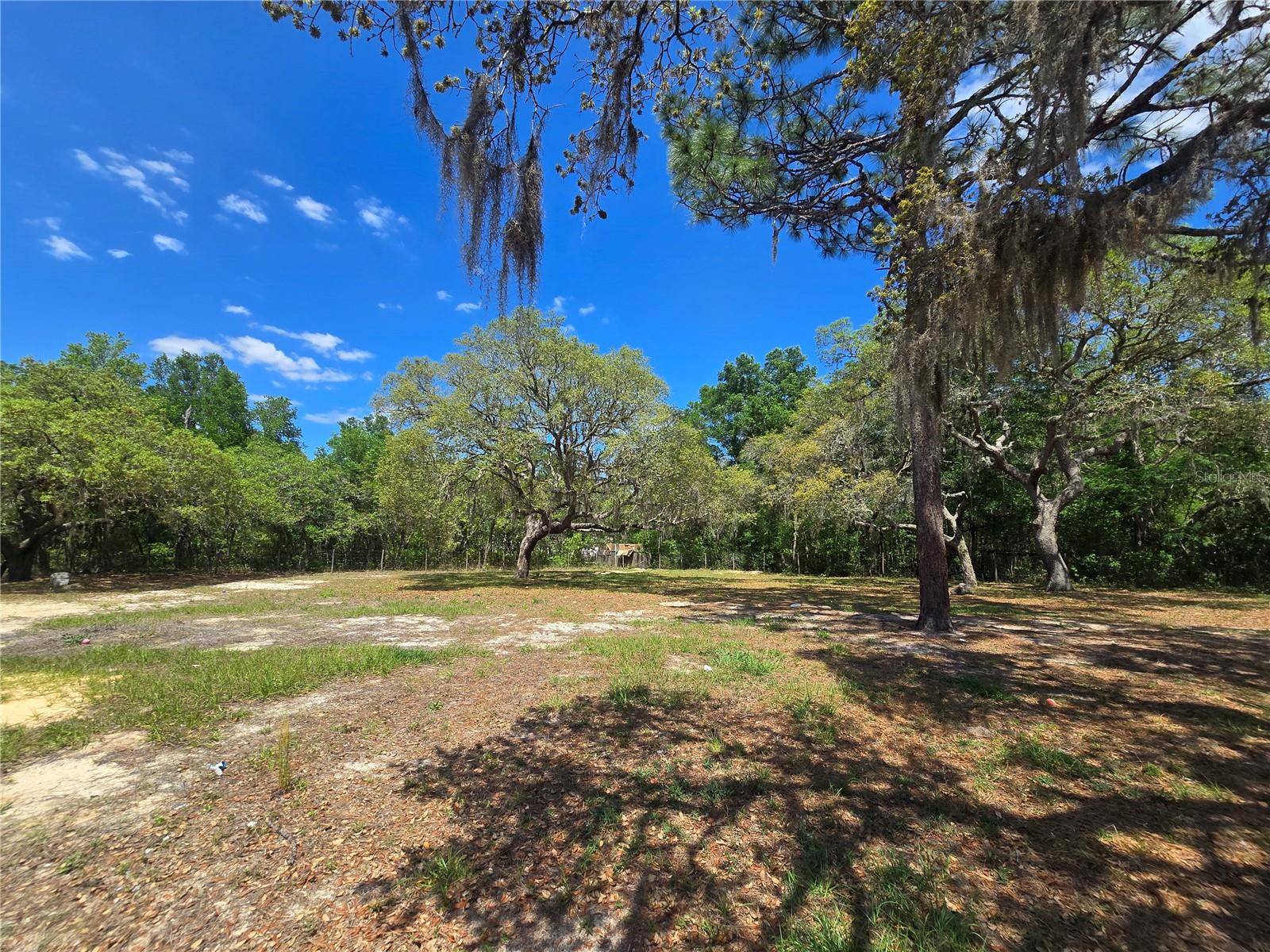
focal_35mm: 13
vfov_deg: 89.9
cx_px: 635
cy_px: 476
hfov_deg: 106.2
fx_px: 477
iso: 50
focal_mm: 2.2
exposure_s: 1/1410
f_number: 2.2
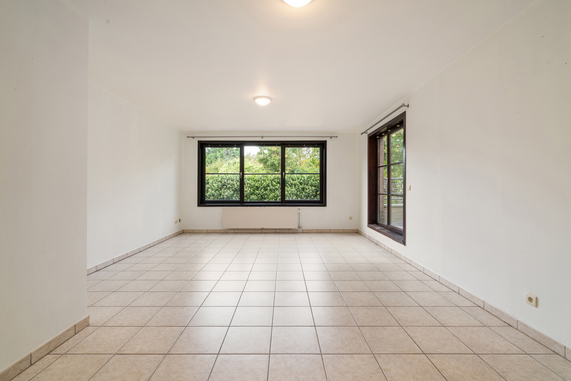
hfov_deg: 96.7
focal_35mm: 16
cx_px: 286
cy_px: 190
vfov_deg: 73.8
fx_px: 254
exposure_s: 1/1.25
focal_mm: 16
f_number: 11
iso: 250
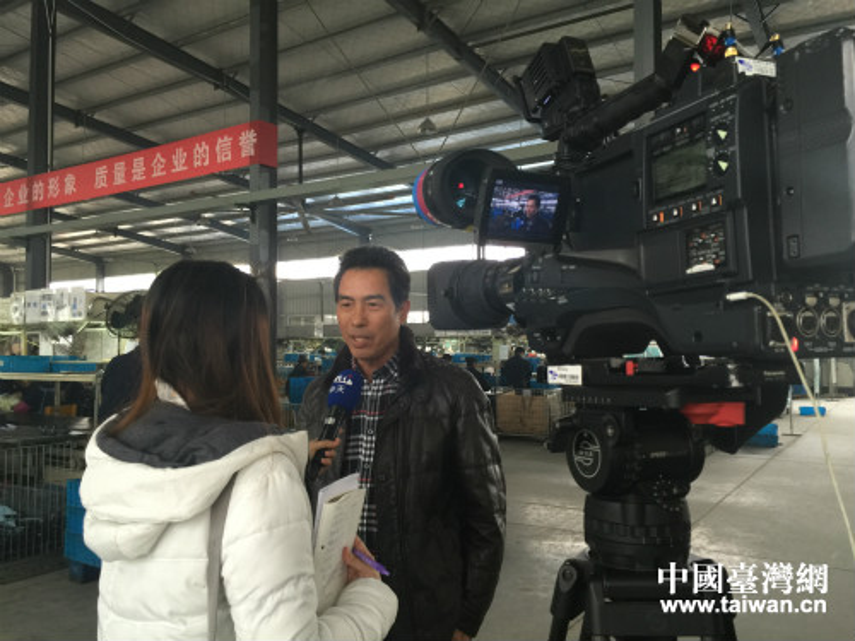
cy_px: 320
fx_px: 716
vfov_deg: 48.2
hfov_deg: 61.7
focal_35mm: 29
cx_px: 428
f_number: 2.2
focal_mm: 4.15
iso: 64
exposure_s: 1/17
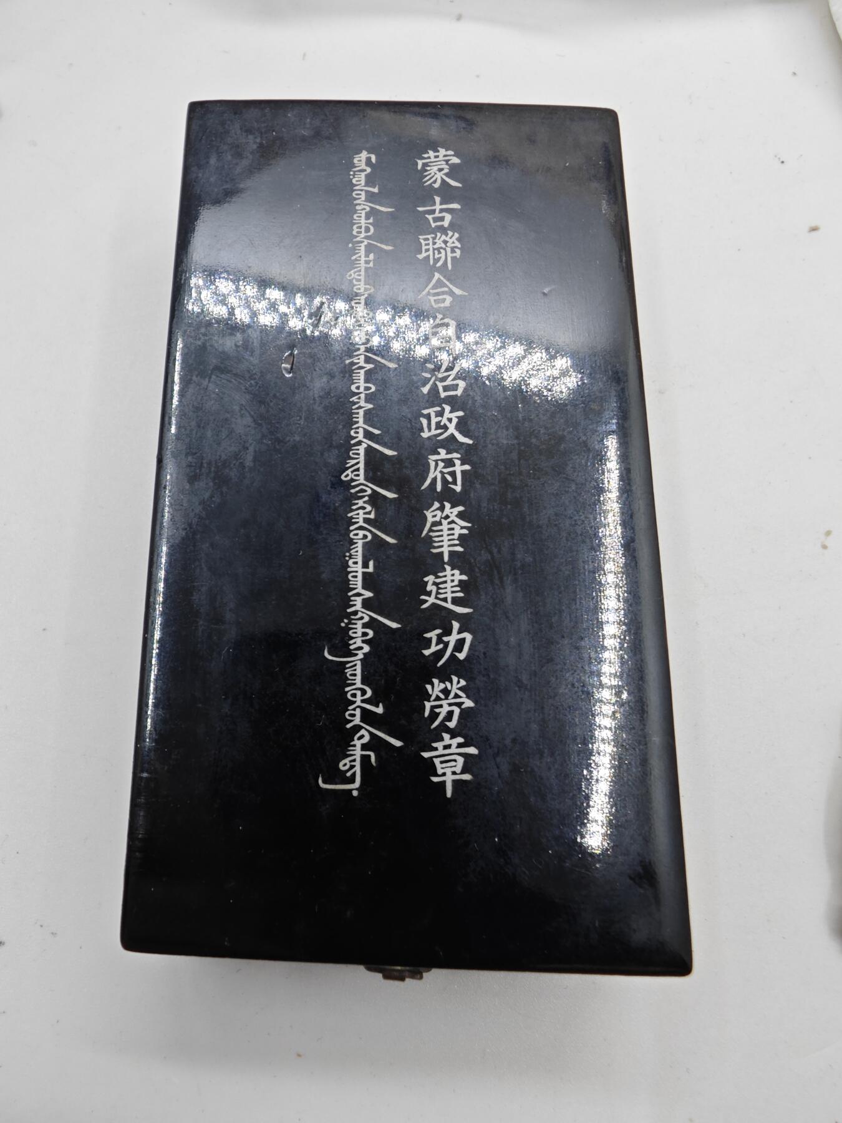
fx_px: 746
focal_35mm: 23
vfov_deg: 73.9
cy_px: 562
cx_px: 421
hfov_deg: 58.9
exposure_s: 1/190
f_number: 1.8
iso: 80
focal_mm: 2.03
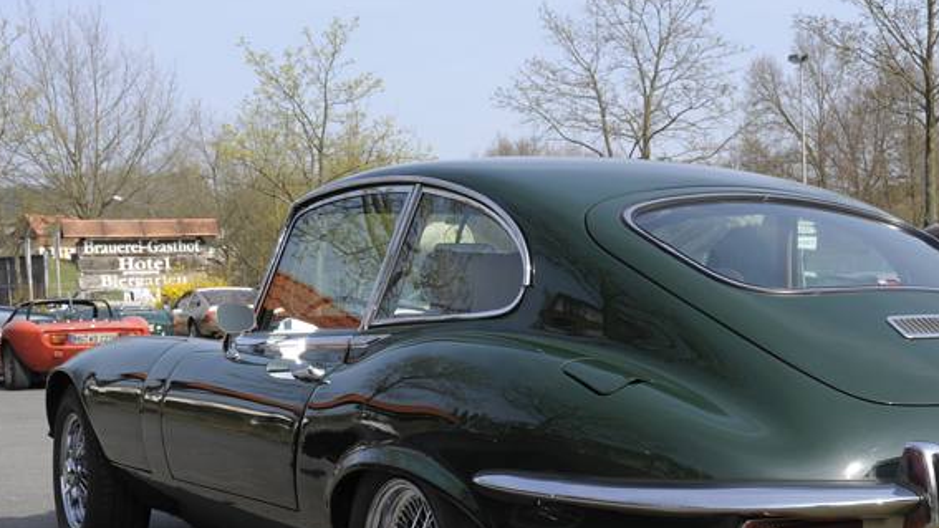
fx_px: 1544
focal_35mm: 62
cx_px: 624
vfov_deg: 19.3
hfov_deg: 33.5
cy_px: 406
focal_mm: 42
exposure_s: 1/100
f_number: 14
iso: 200
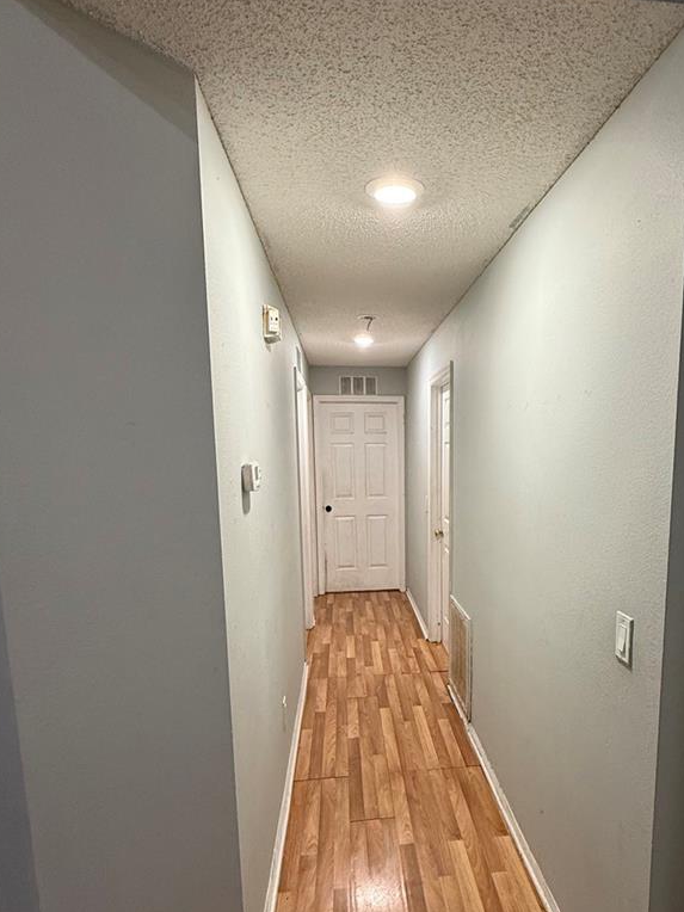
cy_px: 534
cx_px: 424
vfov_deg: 75.8
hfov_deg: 60.3
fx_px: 580
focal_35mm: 22
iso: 250
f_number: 2.2
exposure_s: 1/60
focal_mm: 2.22
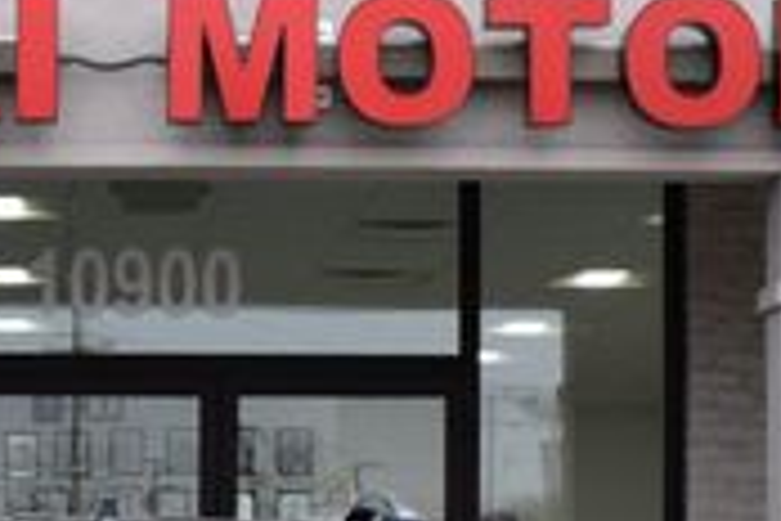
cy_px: 633
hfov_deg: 14.7
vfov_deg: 9.8
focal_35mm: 138
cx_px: 72
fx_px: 2990
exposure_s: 1/100
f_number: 9
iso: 400
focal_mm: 25
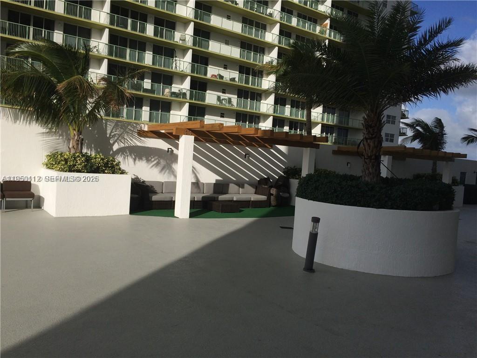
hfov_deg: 61.7
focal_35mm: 29
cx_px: 238
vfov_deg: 48.2
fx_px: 400
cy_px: 179
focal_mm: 4.15
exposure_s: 1/4115
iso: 32
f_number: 2.2
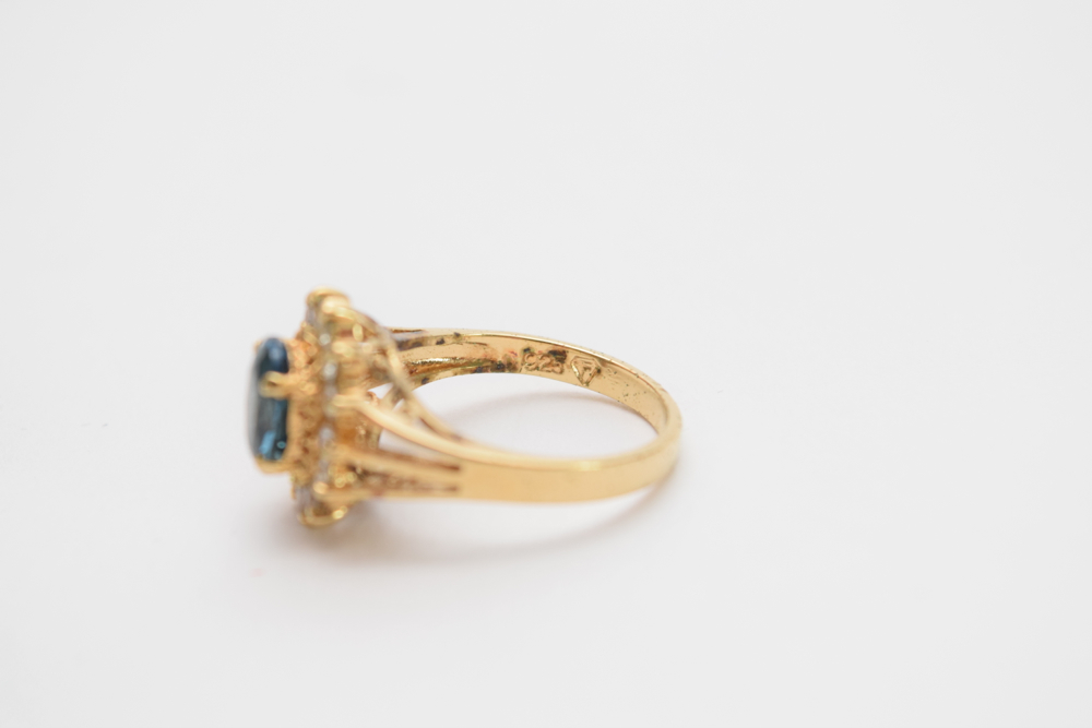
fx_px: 2503
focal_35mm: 82
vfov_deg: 16.6
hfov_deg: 24.6
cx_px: 546
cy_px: 364
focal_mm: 55
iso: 450
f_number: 8
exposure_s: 1/60
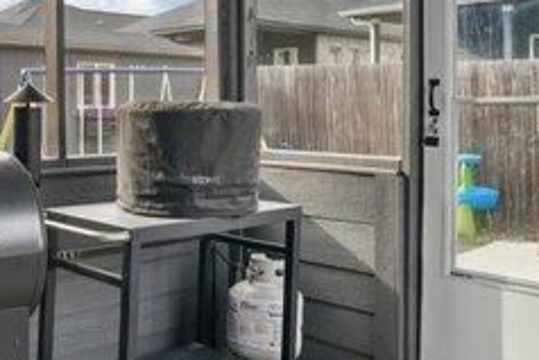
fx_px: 644
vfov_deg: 31.0
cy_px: 117
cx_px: 120
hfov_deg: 43.6
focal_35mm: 43
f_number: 8
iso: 200
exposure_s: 1/90
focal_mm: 16
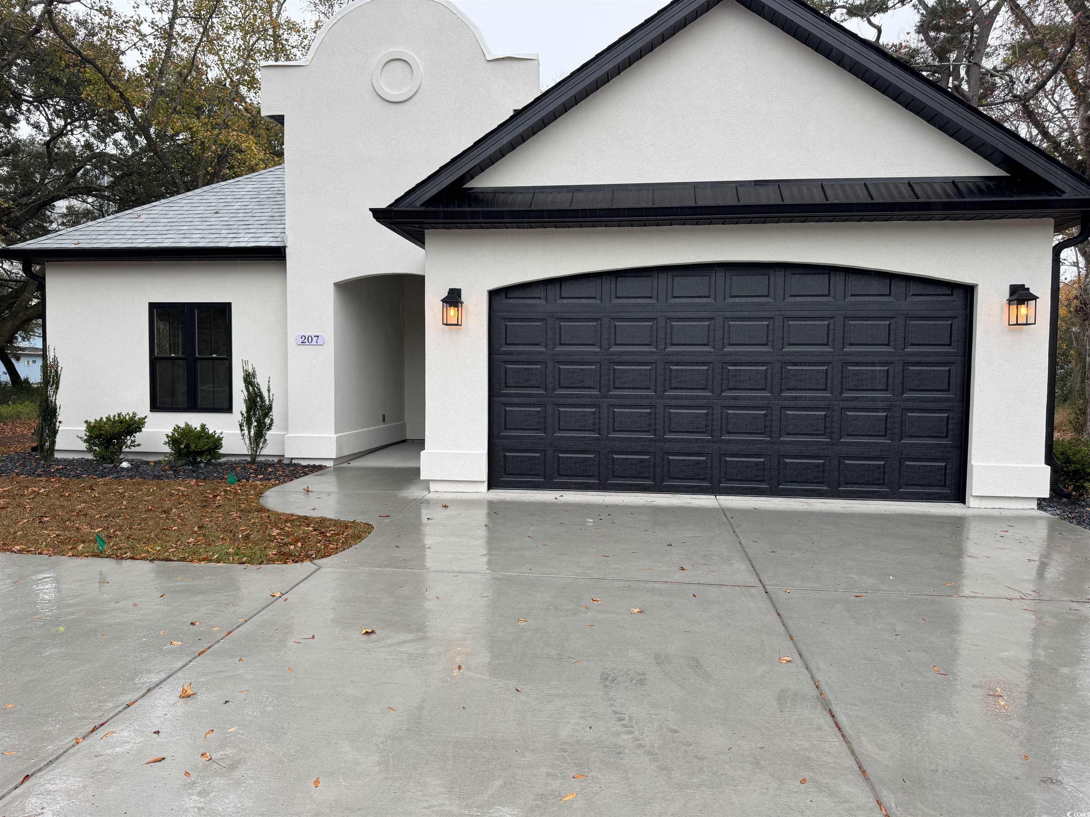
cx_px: 545
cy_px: 408
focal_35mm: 24
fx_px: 756
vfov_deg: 56.8
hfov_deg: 71.6
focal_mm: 6.76
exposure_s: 1/123
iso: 50
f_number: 1.78
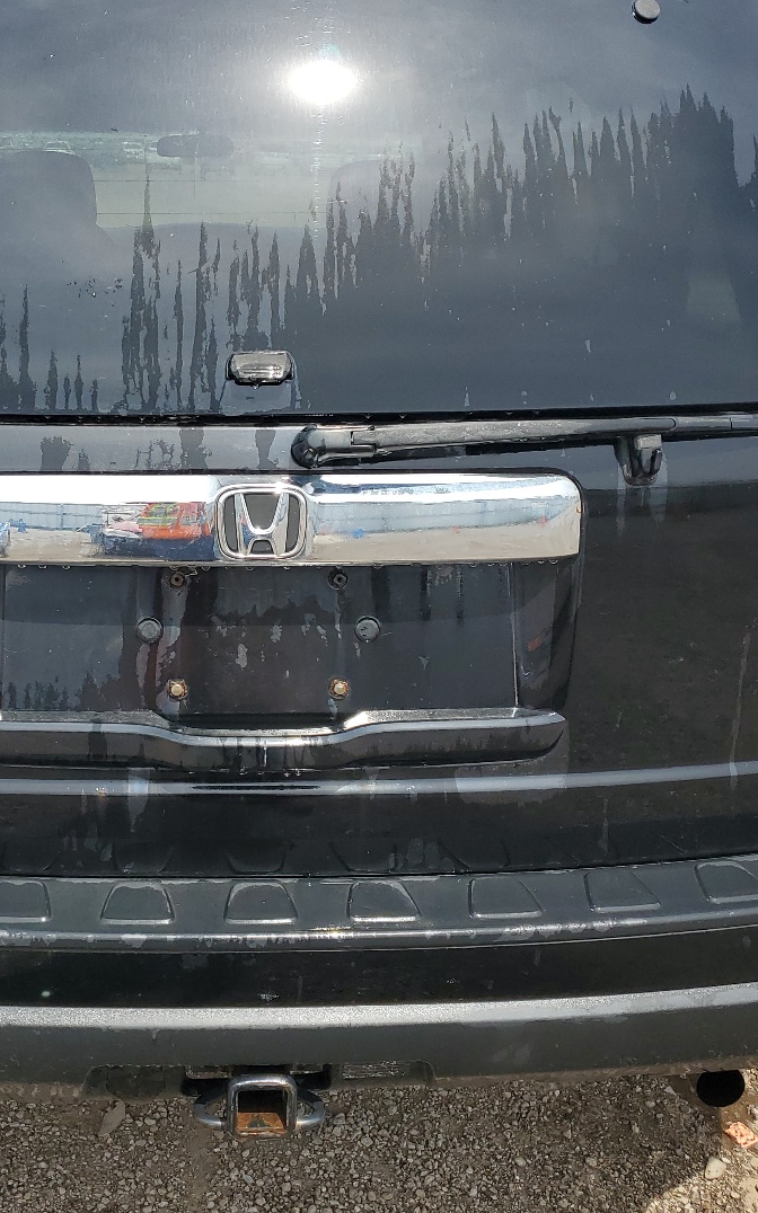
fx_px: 1356
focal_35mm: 41
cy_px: 547
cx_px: 223
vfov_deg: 48.2
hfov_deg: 30.9
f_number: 1.5
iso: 50
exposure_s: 1/2000
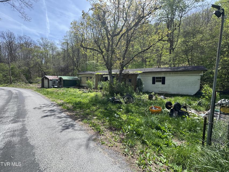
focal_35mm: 14
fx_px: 93
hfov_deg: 102.1
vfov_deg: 85.7
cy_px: 86
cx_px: 114
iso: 40
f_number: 2.2
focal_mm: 2.22
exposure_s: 1/561
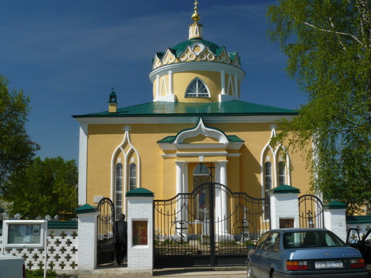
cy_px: 132
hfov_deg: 49.0
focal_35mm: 38
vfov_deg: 37.7
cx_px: 184
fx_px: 407
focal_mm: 6
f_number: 8
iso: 100
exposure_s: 1/100
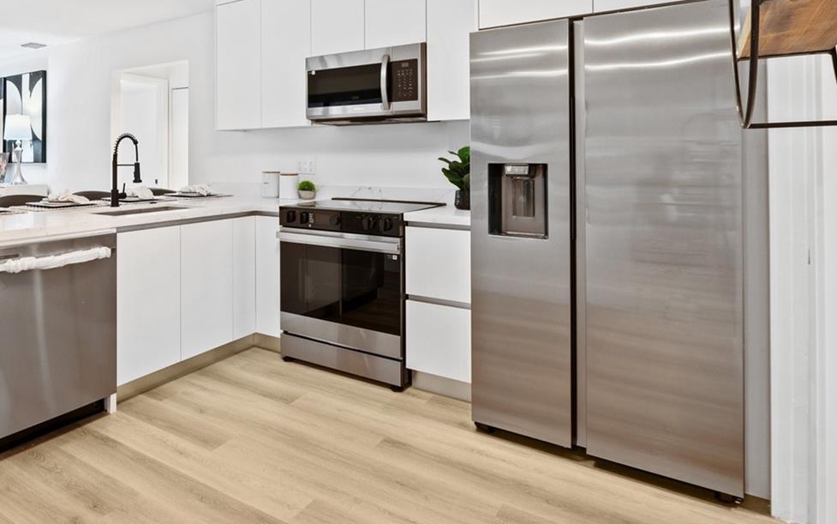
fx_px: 570
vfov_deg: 48.4
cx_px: 247
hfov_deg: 69.4
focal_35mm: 25
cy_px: 170
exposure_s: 1
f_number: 8
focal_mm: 15
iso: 200
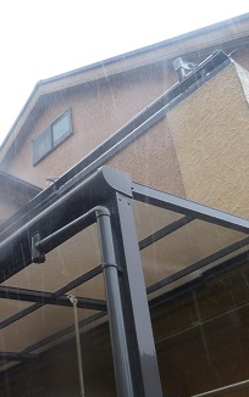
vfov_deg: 39.5
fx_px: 553
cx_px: 4
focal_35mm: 51
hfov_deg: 24.3
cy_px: 228
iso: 100
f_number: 3.3
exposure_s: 1/100
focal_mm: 4.9
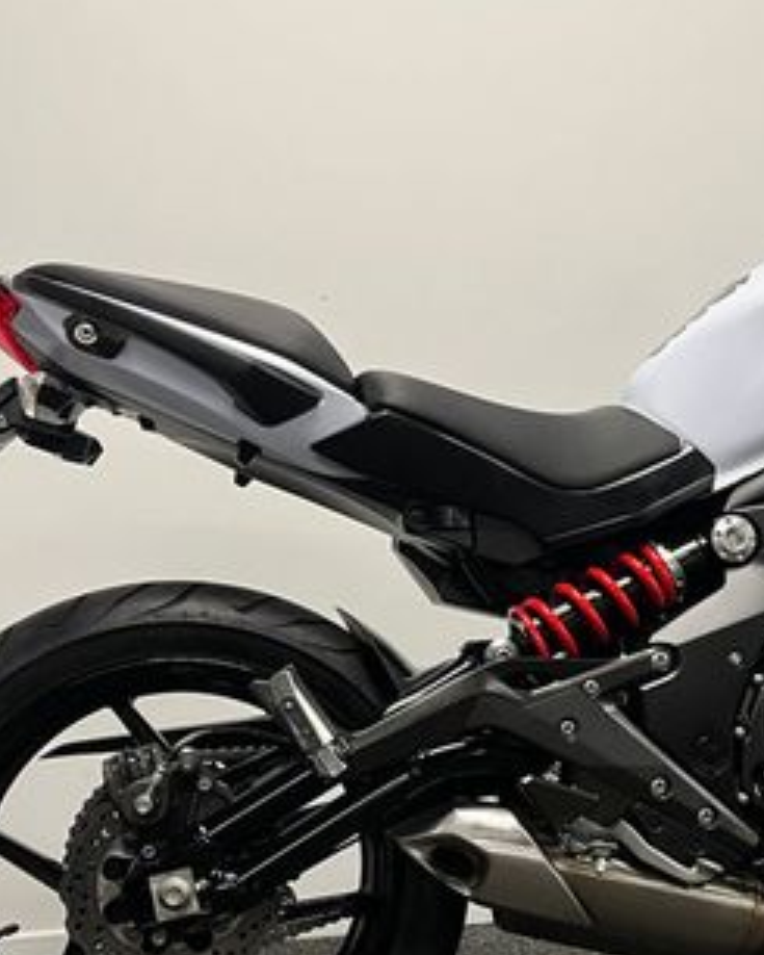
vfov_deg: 35.2
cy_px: 584
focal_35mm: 53
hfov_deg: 27.9
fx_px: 1497
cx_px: 636
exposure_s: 1/50
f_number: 1.6
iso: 80
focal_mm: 5.1
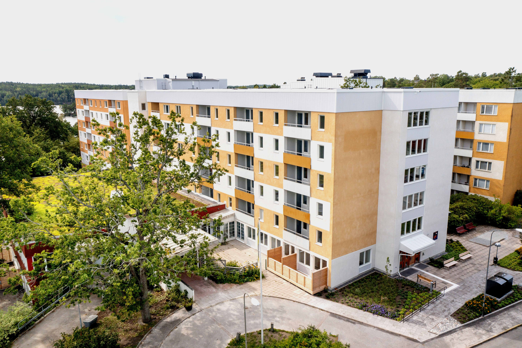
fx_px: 406
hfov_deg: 65.5
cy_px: 174
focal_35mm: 28
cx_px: 261
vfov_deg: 46.4
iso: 100
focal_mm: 10.26
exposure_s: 1/50
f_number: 6.3
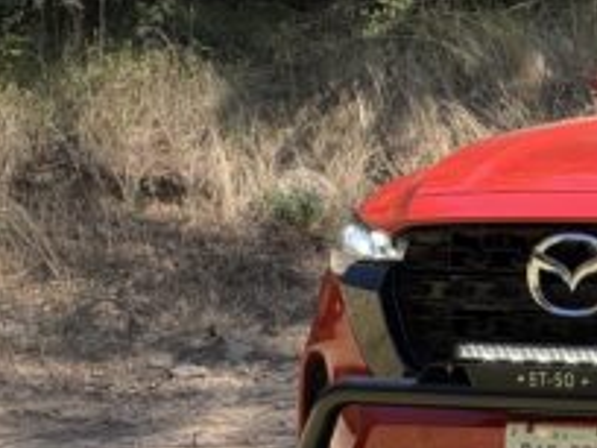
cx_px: 1068
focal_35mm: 377
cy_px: 316
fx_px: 6502
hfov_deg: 5.2
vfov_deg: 3.9
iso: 50
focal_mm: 16.89
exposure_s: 1/486
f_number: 2.8
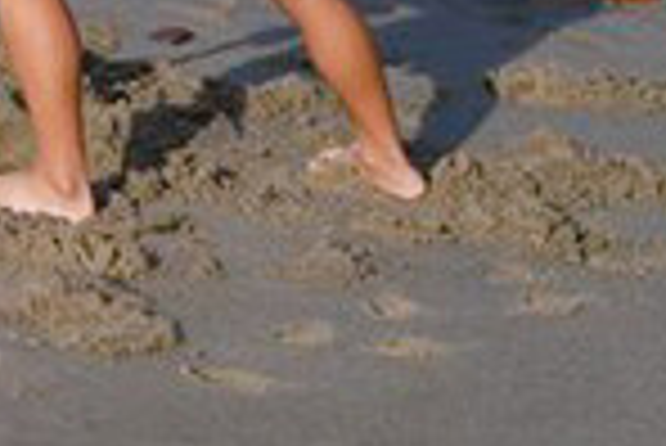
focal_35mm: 195
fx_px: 3611
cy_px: -536
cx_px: -846
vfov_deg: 6.8
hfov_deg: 9.5
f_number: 8
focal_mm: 34
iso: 320
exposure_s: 1/800
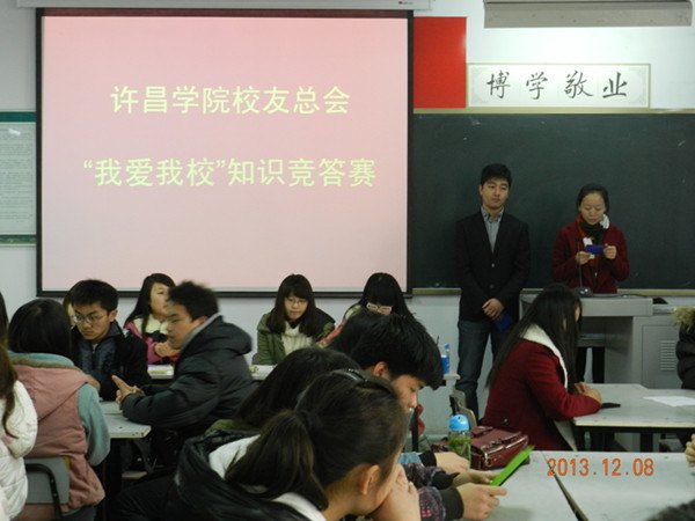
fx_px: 1205
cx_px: 348
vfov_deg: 24.4
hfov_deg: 32.2
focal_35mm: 60
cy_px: 260
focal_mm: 10.7
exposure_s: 1/13
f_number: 4.6
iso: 400
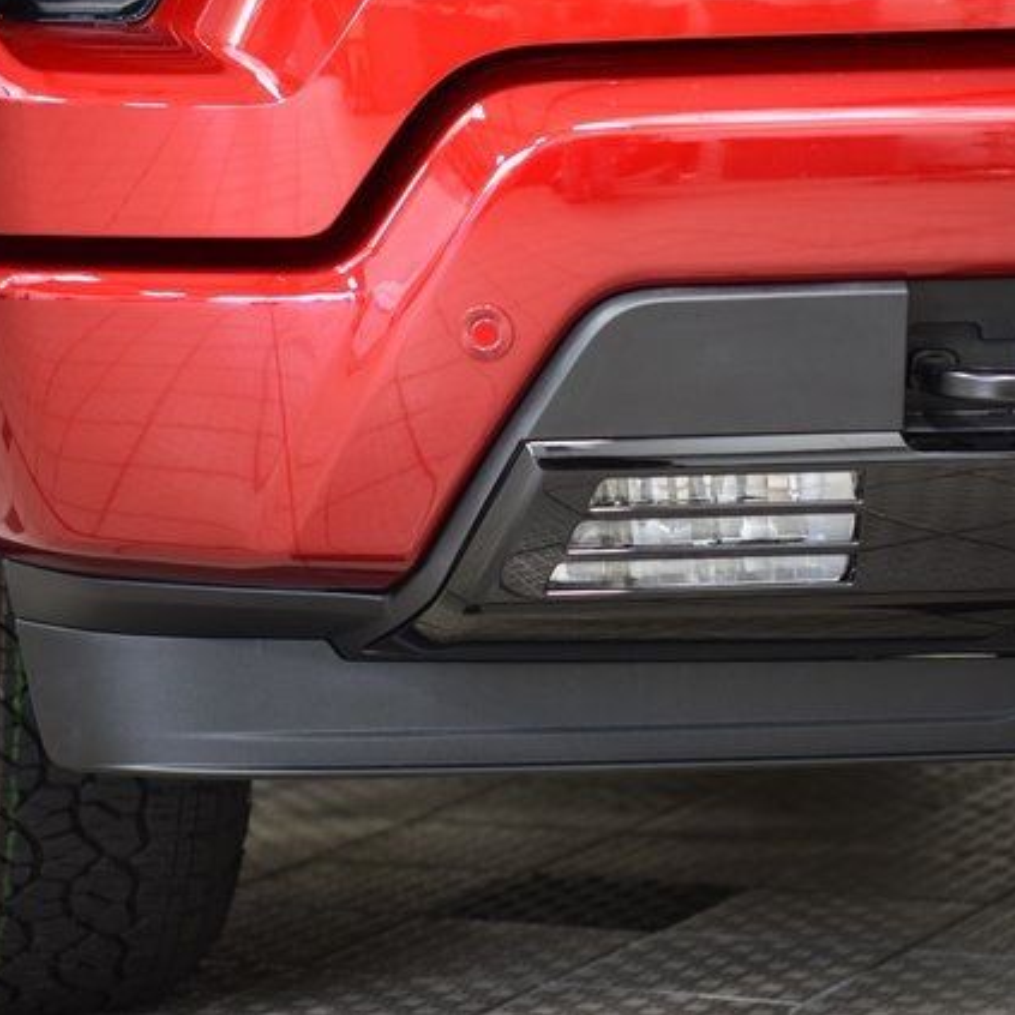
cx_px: 696
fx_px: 4478
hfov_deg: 12.9
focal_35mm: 135
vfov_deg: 12.9
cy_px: 505
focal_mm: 70
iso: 1600
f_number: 2.8
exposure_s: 1/50
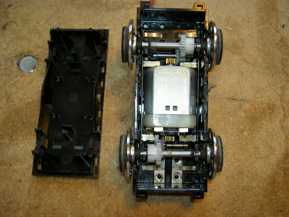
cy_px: 108
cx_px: 144
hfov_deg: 47.9
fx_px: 326
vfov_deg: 36.8
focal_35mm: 39
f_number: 2.8
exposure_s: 1/59.5
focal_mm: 8
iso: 100
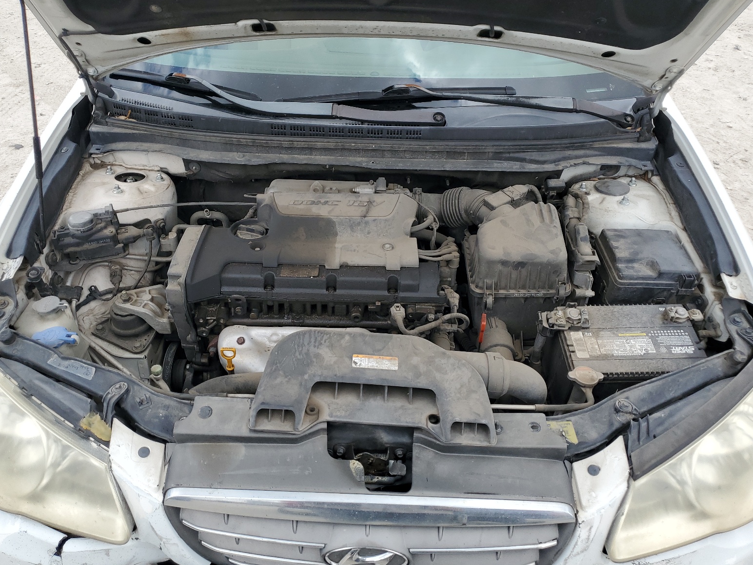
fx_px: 587
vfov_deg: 51.4
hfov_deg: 65.3
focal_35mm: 27
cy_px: 279
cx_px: 367
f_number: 1.5
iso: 50
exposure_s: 1/1429
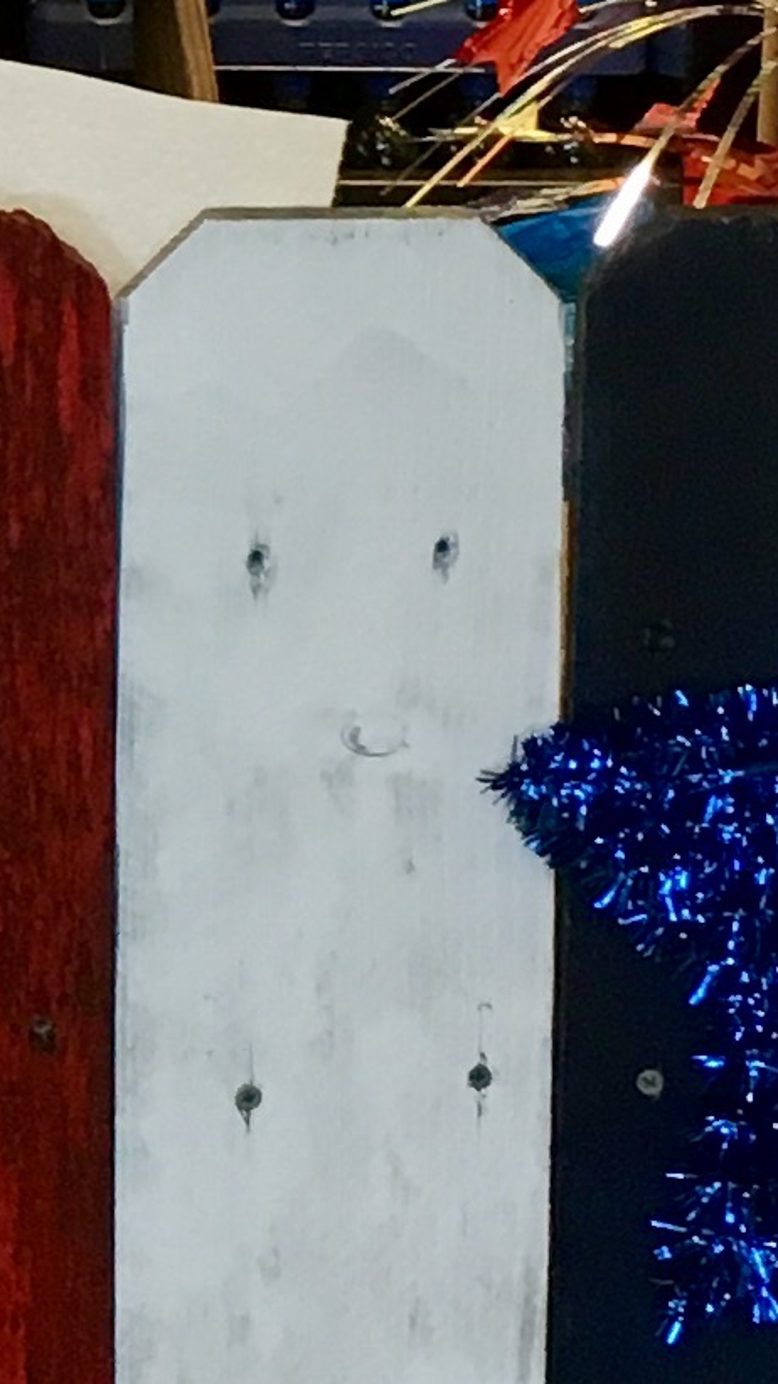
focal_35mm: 155
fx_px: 5688
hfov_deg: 7.5
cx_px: -753
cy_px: 13
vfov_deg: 13.7
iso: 40
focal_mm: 4.15
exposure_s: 1/30
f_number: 2.2
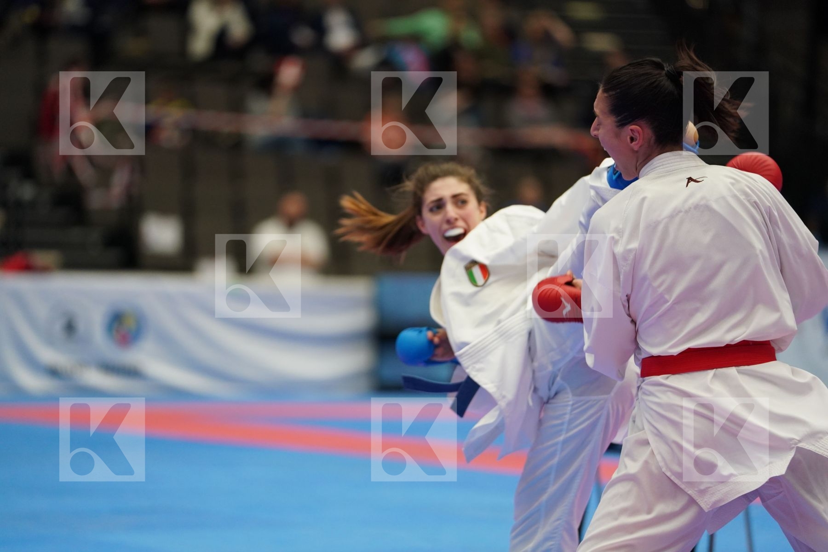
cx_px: 414
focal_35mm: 200
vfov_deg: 6.9
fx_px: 4600
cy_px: 276
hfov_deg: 10.3
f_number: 2.8
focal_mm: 200
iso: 2000
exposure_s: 1/1000
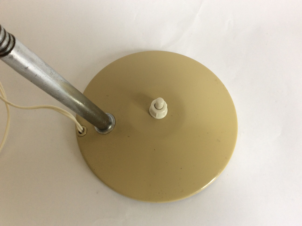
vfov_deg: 44.1
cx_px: 151
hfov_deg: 56.9
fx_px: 279
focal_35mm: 32
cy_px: 113
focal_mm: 3.3
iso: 40
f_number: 2.4
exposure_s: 1/25
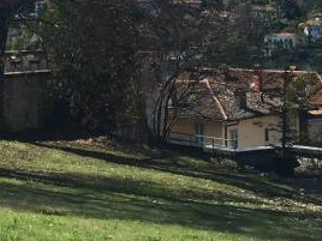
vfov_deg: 12.1
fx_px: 1033
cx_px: 151
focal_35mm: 111
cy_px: -215
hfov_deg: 17.7
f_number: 2.2
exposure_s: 1/1464
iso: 32
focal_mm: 4.15
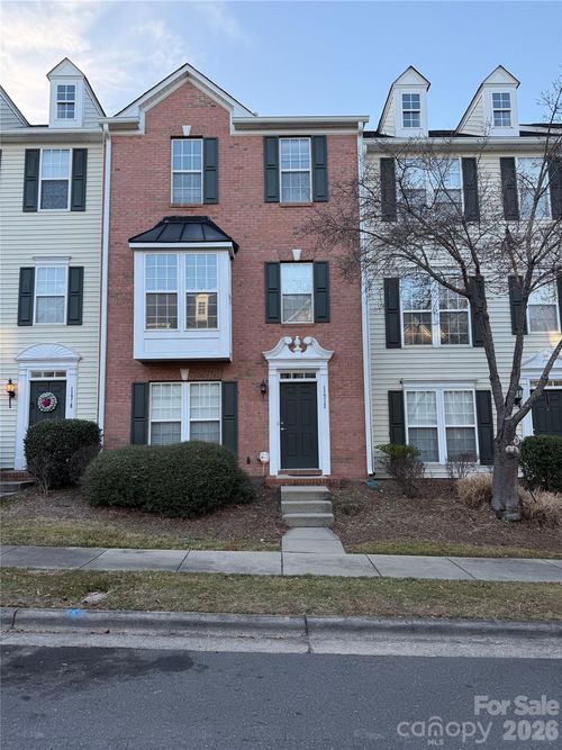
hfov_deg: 56.8
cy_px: 375
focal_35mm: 24
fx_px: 520
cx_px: 281
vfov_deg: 71.6
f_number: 1.78
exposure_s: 1/464
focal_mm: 6.76
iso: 100
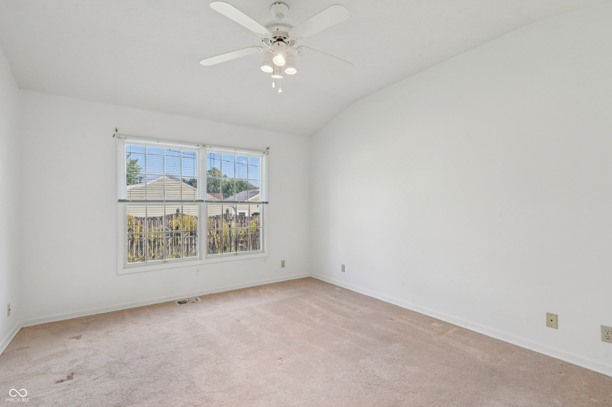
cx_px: 306
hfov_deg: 96.8
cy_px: 204
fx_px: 272
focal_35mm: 16
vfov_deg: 73.7
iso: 100
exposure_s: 1/40
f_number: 8
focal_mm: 16
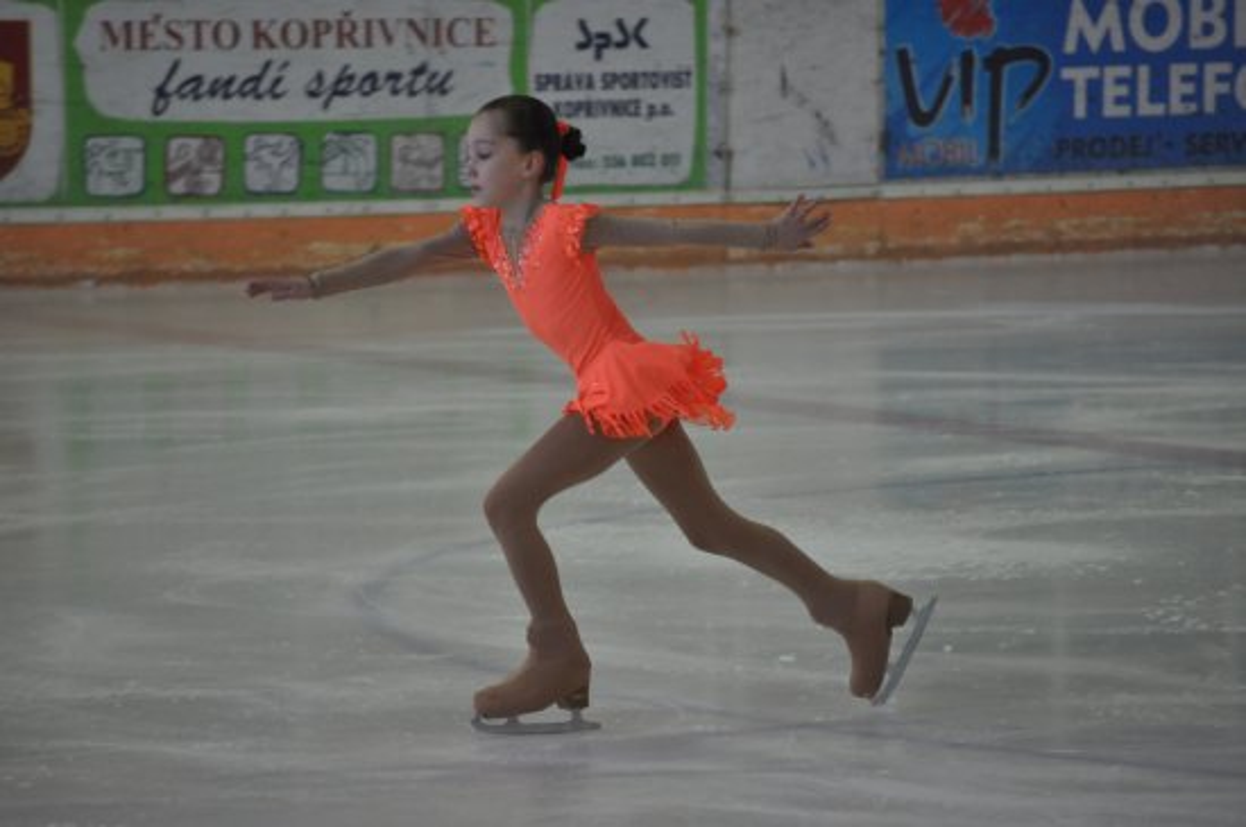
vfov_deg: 6.3
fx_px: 7517
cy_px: 414
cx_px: 623
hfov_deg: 9.5
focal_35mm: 218
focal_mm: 145
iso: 1000
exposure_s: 1/320
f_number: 5.6
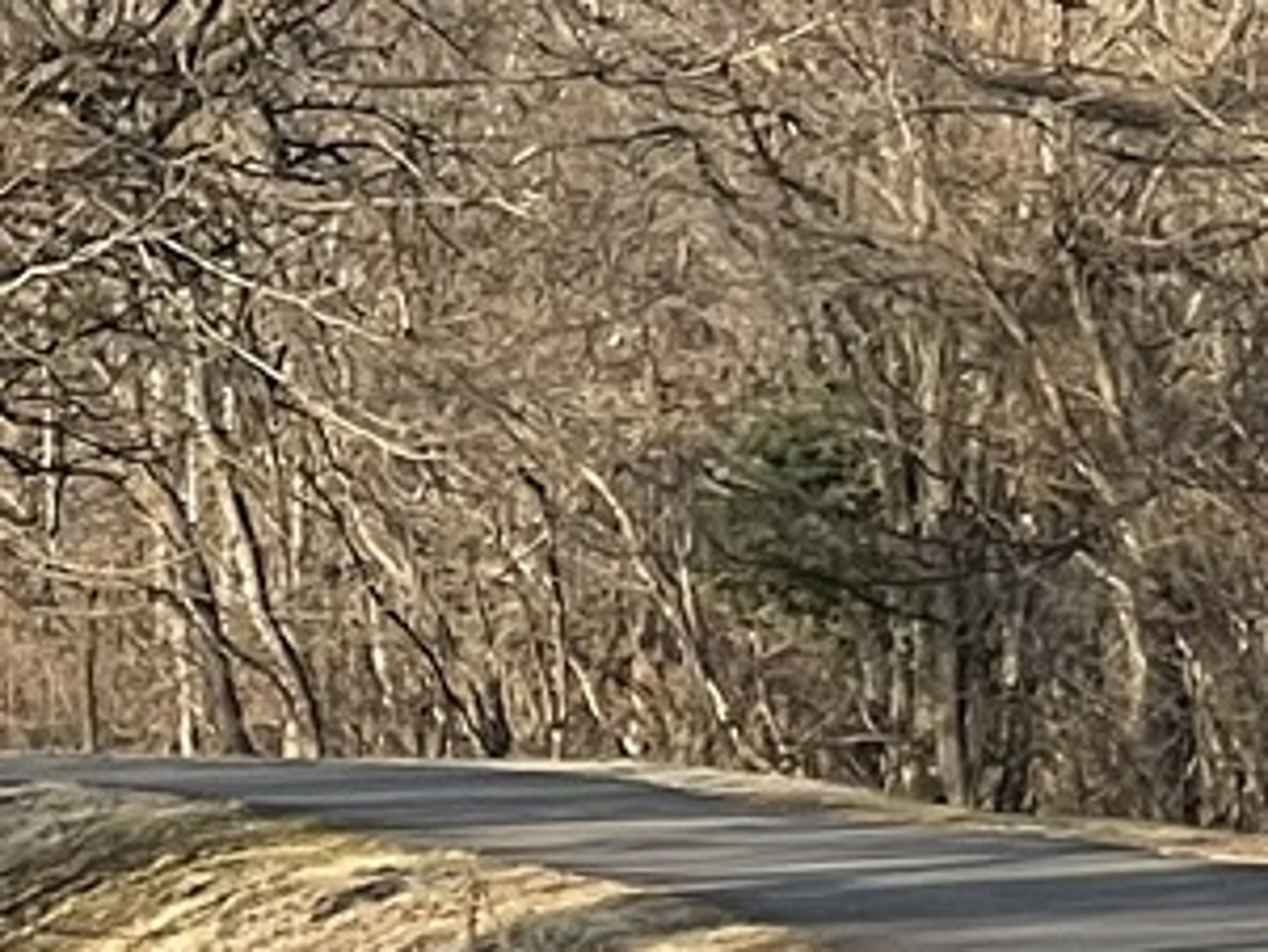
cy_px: -1609
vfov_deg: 4.2
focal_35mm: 345
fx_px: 12643
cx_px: 1024
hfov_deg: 5.7
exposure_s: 1/675
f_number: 2
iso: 25
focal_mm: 6
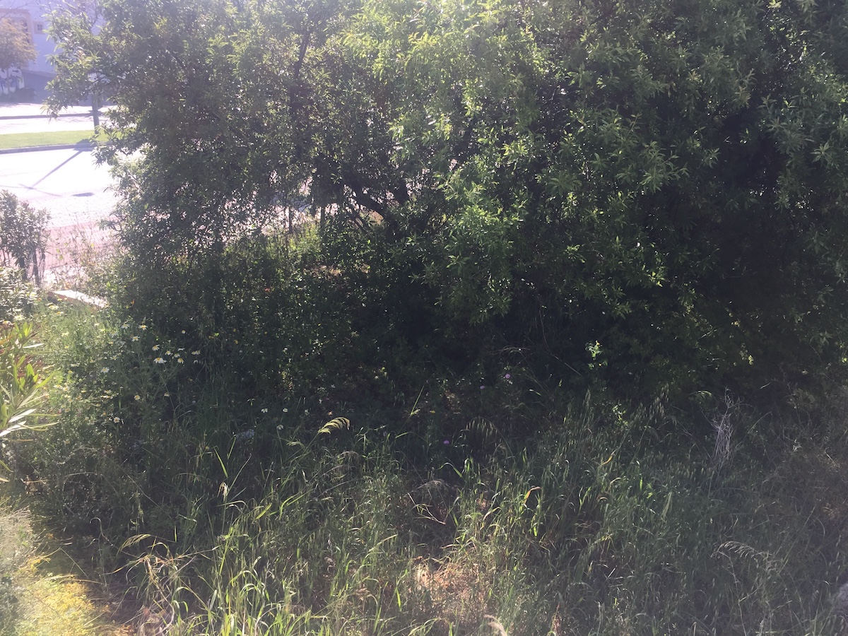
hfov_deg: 61.7
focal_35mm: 29
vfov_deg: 48.2
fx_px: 710
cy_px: 318
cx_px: 424
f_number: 2.2
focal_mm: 4.15
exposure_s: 1/549
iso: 32
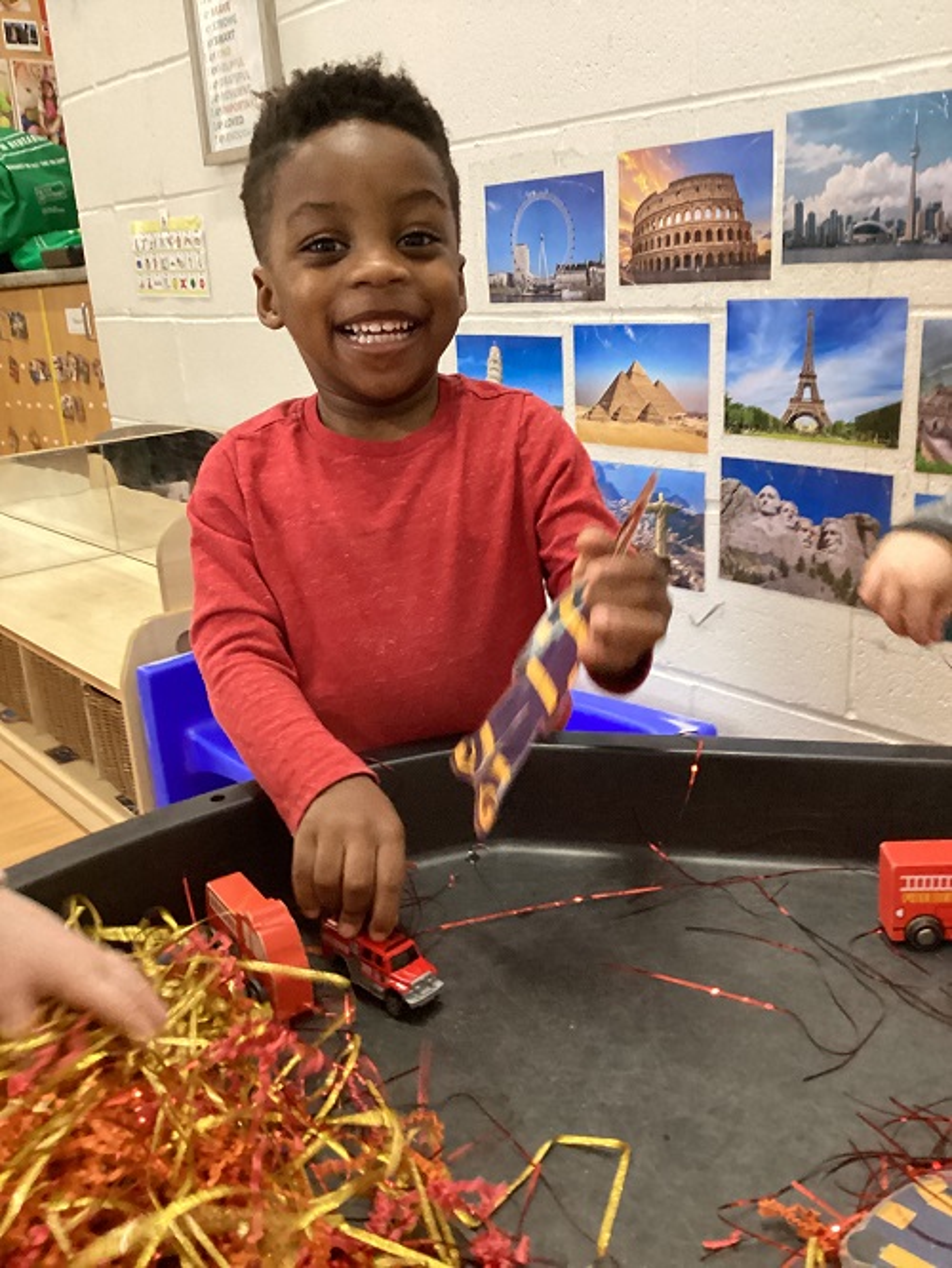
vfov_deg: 58.3
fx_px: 1136
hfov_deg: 45.5
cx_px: 476
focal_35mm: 31
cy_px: 634
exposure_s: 1/25
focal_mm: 3.3
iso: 640
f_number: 2.4
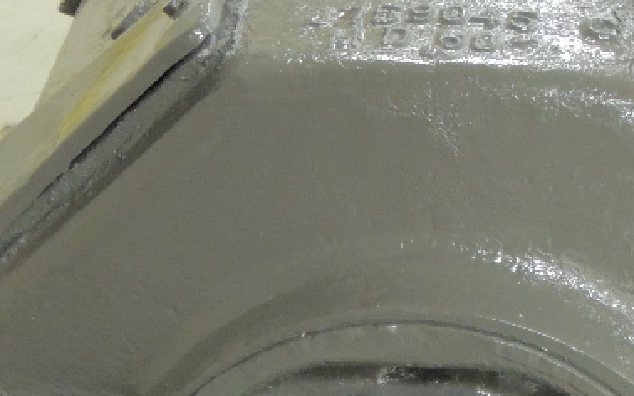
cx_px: 478
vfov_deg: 8.3
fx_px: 2729
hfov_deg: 13.2
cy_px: 391
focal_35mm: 158
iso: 640
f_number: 3.5
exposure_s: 1/13
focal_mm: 8.3
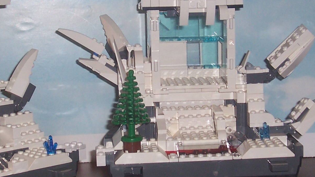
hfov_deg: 17.6
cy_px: 68
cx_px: 167
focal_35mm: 122
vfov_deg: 9.9
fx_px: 1019
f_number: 3.4
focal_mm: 8.6
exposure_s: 1/60
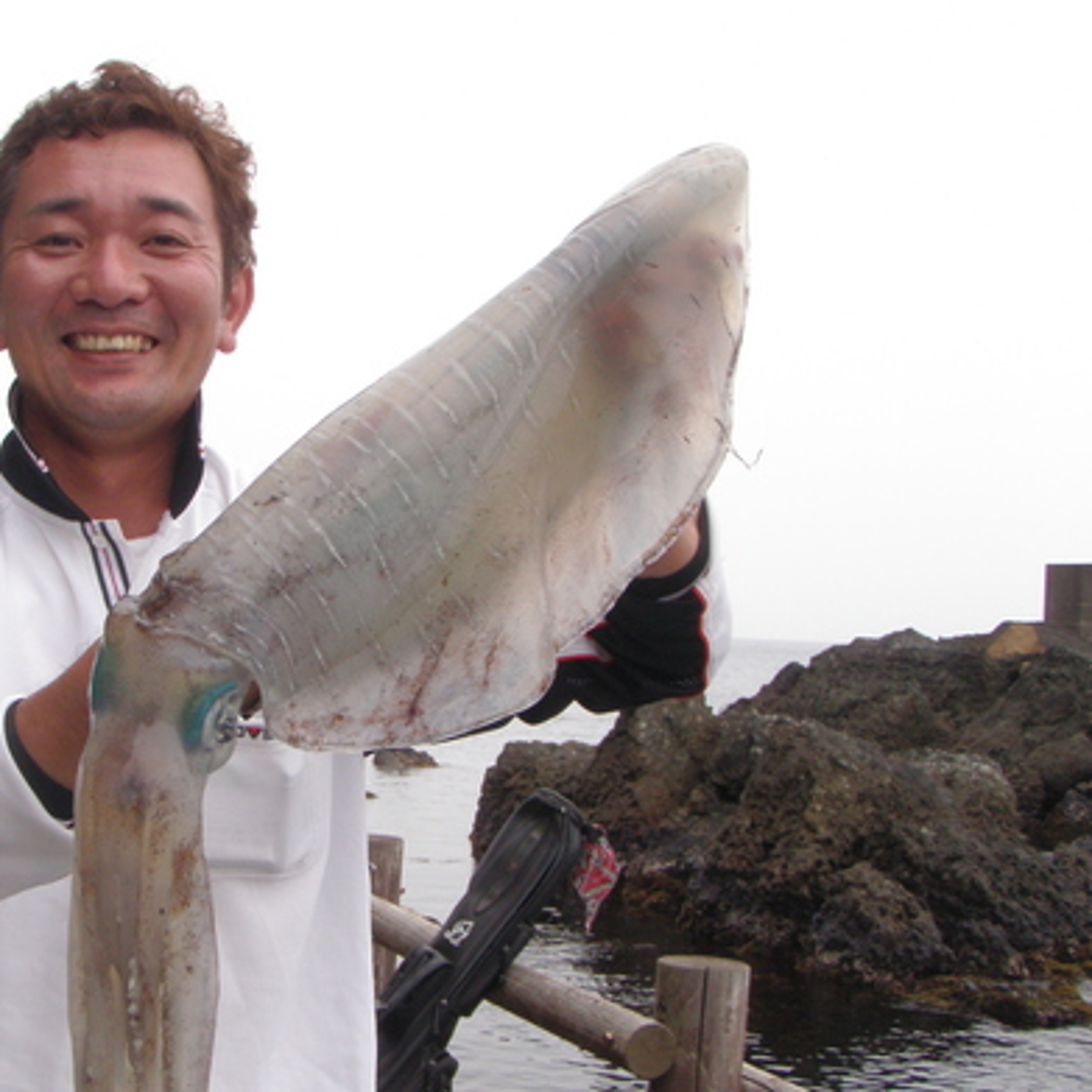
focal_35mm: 55
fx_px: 1963
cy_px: 559
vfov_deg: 31.1
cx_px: 346
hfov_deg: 30.8
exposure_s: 1/500
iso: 80
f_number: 4.5
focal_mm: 6.7
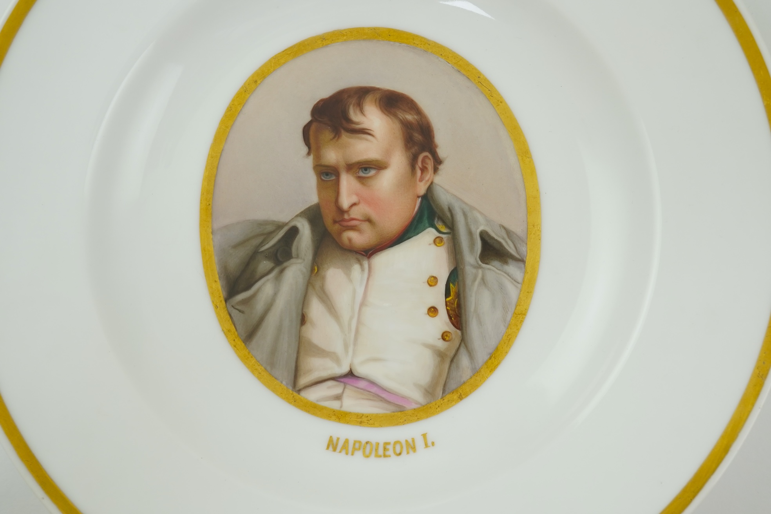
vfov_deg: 29.9
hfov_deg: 43.6
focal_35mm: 45
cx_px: 386
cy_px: 257
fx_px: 964
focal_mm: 30
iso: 400
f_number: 10
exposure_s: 1/50
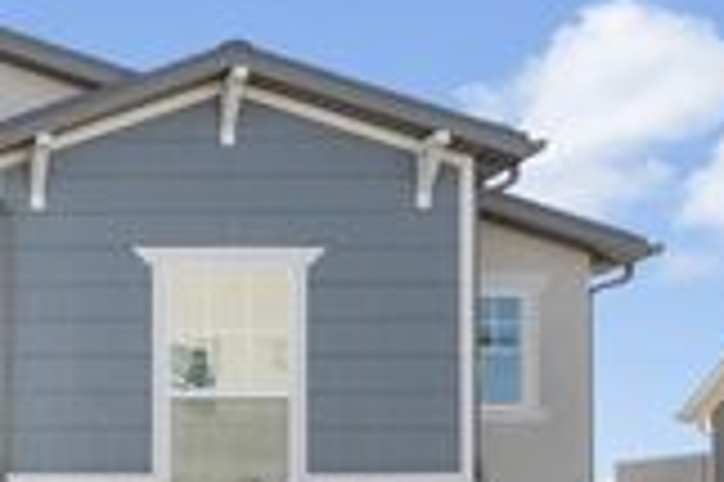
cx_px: -243
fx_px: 1808
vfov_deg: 15.1
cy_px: 358
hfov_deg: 20.5
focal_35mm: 90
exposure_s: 1/60
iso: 320
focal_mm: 29
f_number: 8
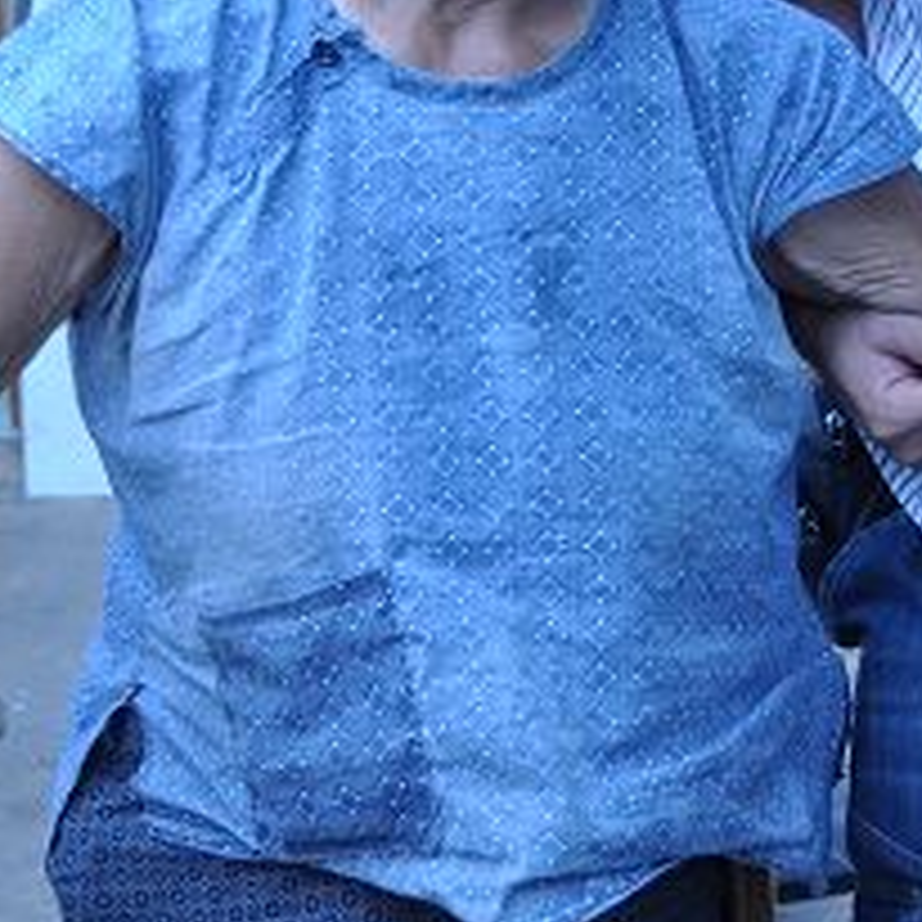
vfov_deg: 12.5
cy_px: 178
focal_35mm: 139
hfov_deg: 12.5
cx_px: 742
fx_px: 4189
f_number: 5
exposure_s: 1/640
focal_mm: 32
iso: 400
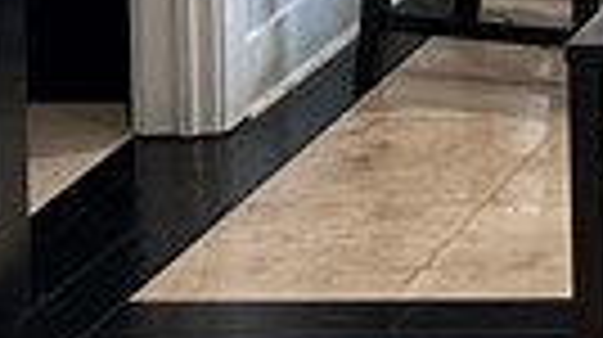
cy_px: -793
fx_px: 3194
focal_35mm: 200
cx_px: 1778
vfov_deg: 5.5
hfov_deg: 8.9
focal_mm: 6.86
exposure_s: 1/60
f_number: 1.78
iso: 125
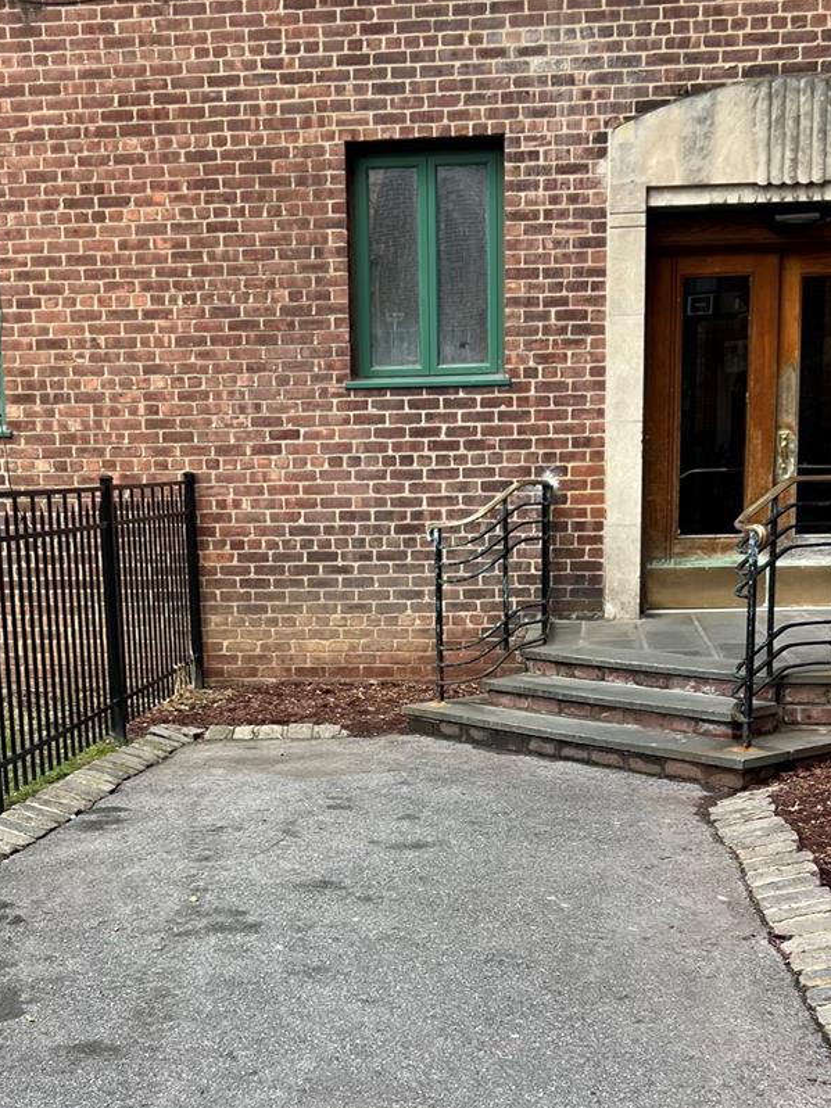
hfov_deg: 29.1
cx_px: 391
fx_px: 1601
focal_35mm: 50
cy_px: 752
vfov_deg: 37.7
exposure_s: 1/201
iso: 40
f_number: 1.5
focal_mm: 5.7
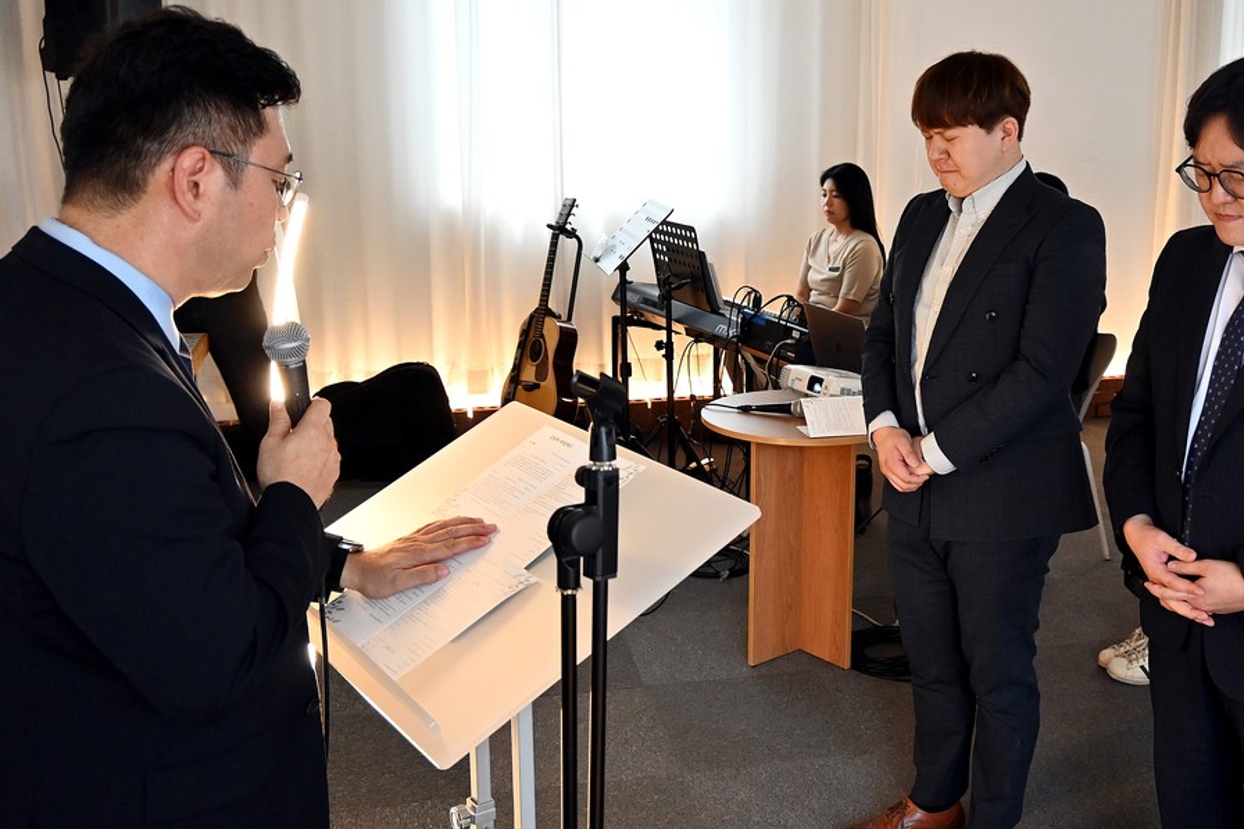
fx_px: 1407
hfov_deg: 47.6
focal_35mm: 41
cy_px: 342
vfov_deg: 32.8
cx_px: 715
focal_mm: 19
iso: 1400
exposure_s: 1/125
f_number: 3.8
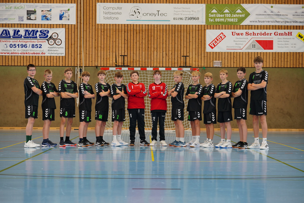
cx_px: 152
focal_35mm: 75
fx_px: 633
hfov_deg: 27.0
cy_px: 102
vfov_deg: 18.2
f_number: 3.5
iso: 200
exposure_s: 1/100
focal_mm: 75
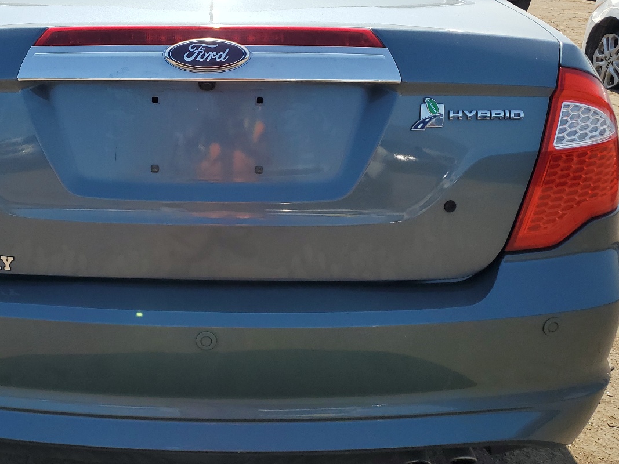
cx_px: 204
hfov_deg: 47.1
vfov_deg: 36.6
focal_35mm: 39
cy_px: 179
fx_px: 697
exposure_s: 1/2500
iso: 50
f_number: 1.5
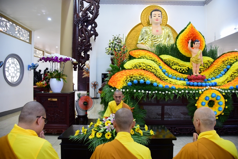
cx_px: 119
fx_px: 159
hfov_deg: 73.7
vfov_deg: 53.2
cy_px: 80
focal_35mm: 24
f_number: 4.5
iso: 1600
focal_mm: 24
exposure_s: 1/50
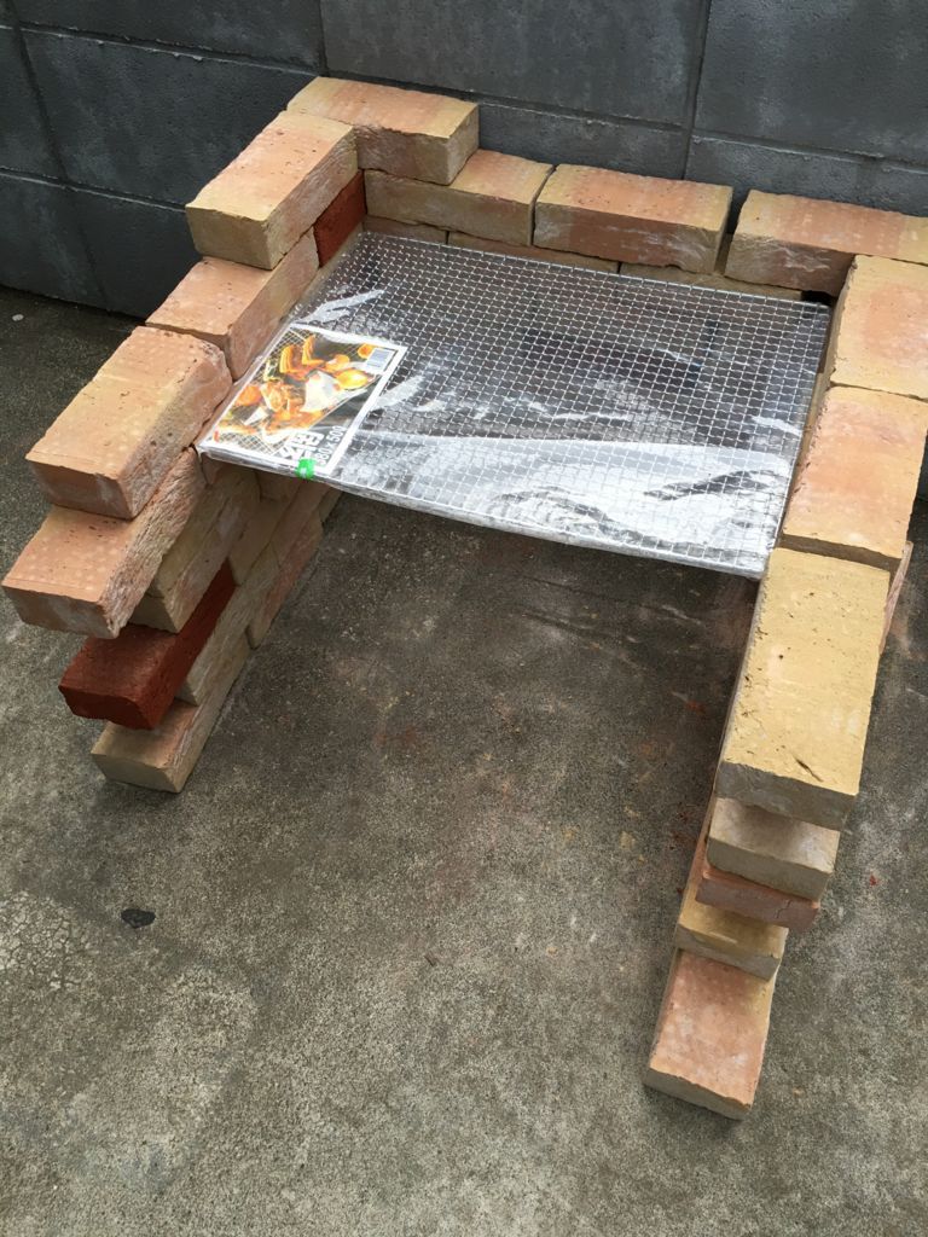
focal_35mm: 29
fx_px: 1037
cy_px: 618
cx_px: 464
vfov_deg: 61.7
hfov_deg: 48.2
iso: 25
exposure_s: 1/40
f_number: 2.2
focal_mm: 4.15
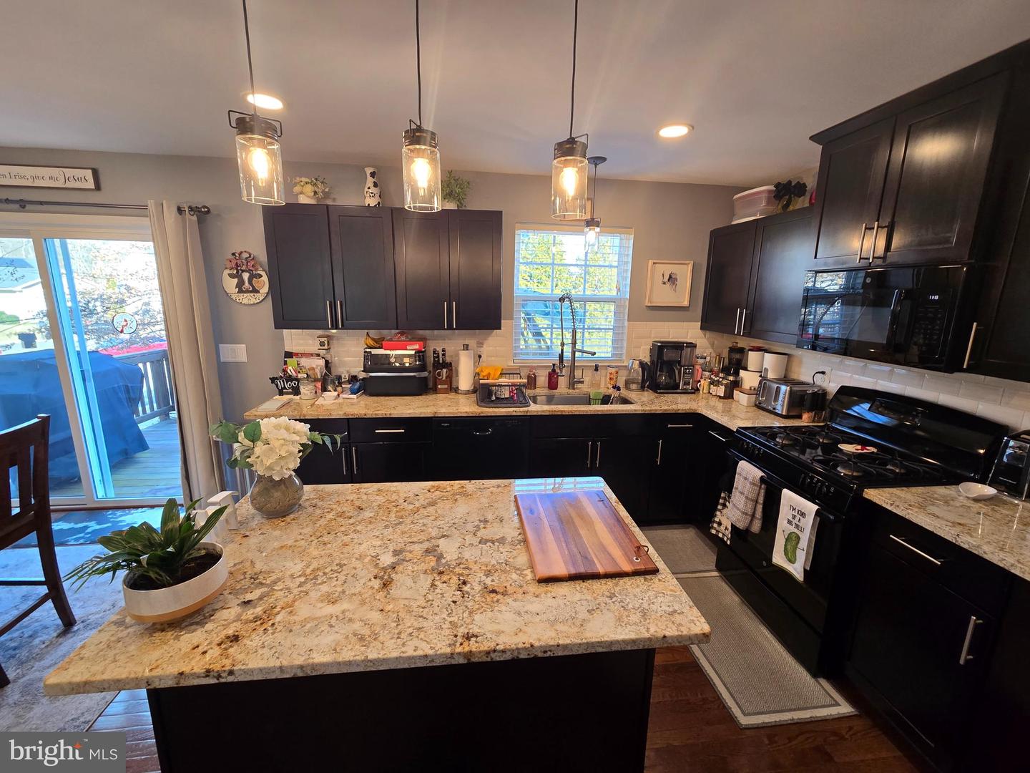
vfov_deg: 89.9
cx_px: 515
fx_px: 387
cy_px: 386
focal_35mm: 13
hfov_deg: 106.2
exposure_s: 1/60
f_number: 2.2
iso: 125
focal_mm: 2.2
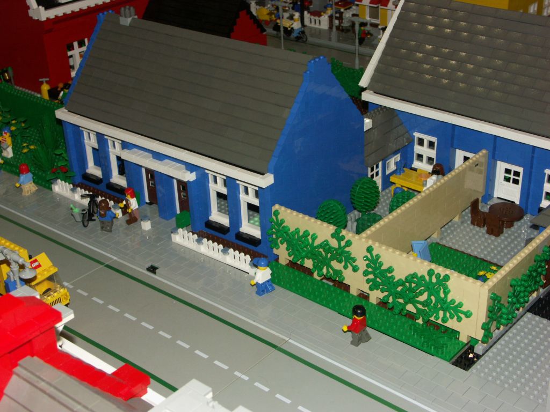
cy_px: 206
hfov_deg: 34.9
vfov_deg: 26.6
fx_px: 874
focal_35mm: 55
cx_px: 275
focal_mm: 14.21
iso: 200
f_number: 5.6
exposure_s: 1/50
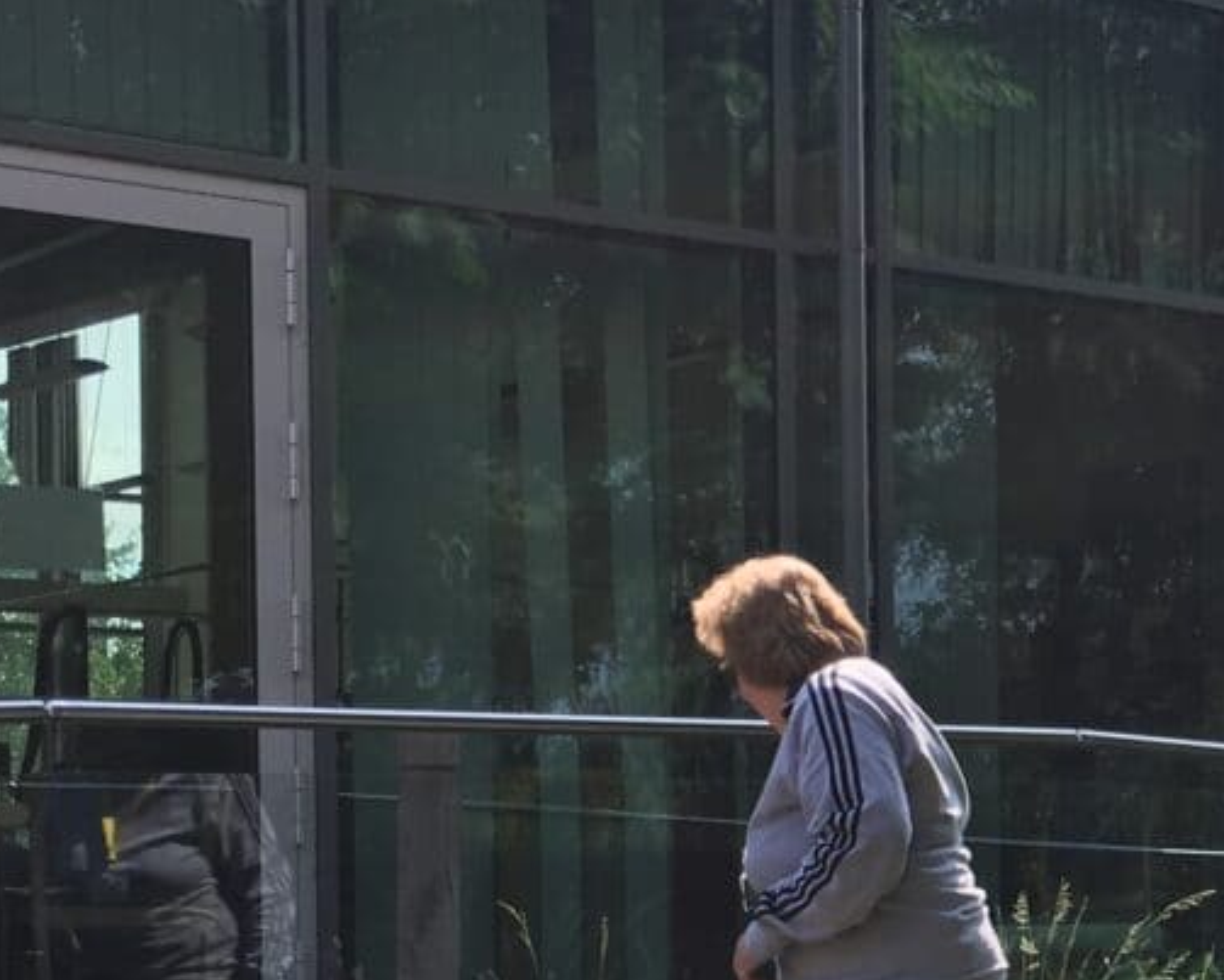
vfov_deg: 16.9
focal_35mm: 90
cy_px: 890
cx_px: 1231
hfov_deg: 20.6
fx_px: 3262
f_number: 2.2
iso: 25
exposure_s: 1/668
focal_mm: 4.15
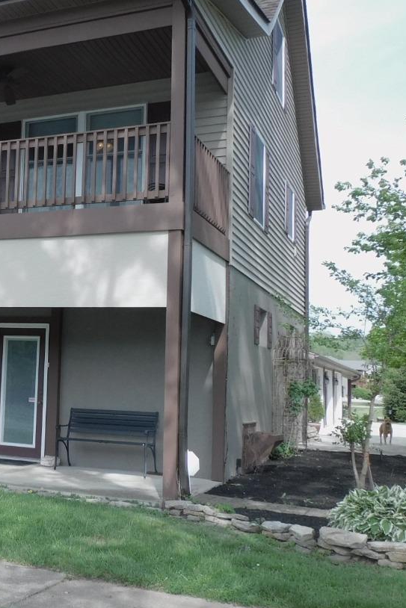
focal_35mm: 46
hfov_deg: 26.9
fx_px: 778
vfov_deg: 42.7
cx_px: -41
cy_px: 301
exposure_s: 1/640
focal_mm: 4.3
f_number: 3.3
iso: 125
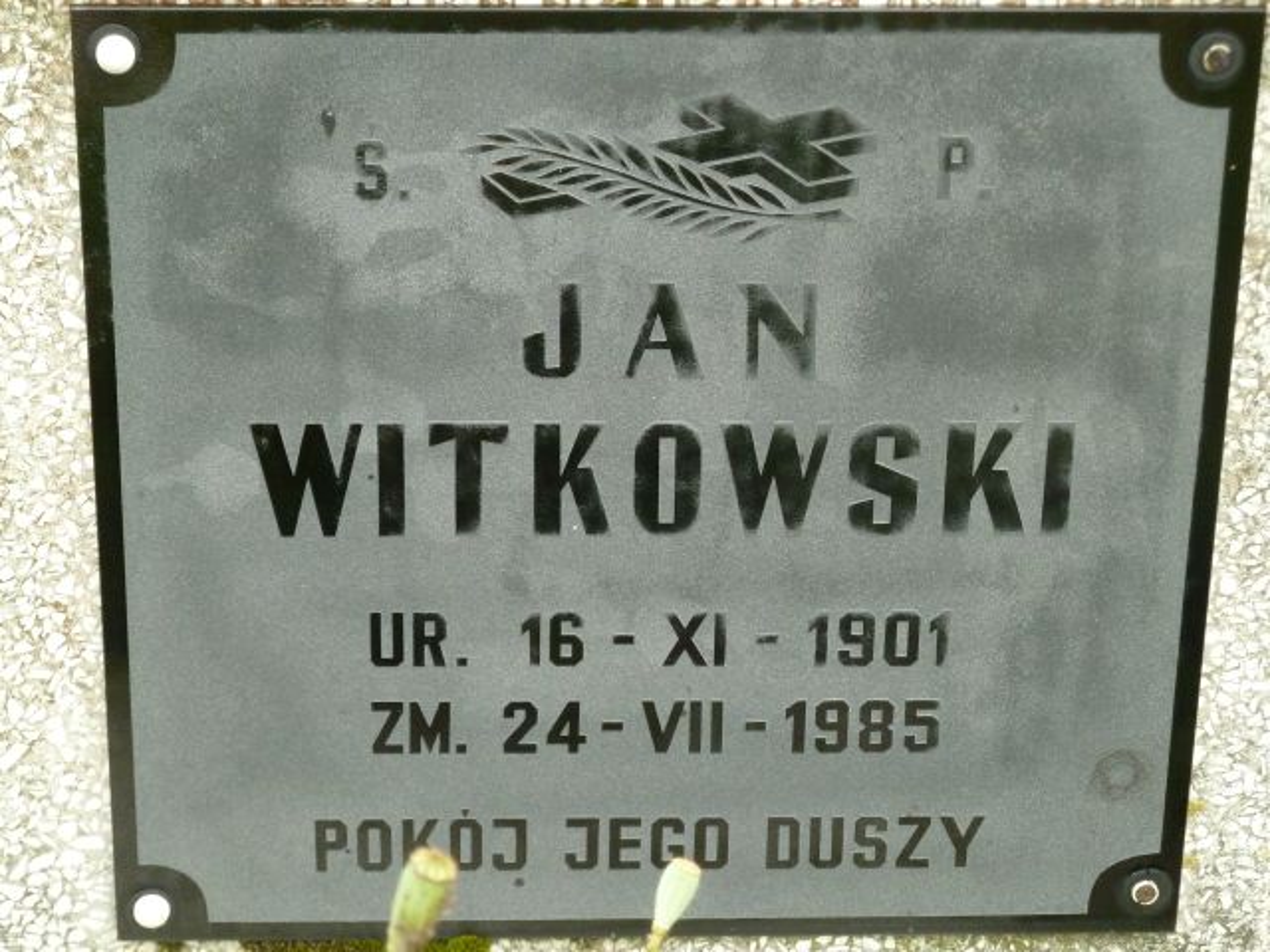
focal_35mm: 111
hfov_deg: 17.7
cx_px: 635
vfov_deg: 13.3
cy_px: 476
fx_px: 4072
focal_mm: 18.2
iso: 400
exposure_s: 1/100
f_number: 4.4
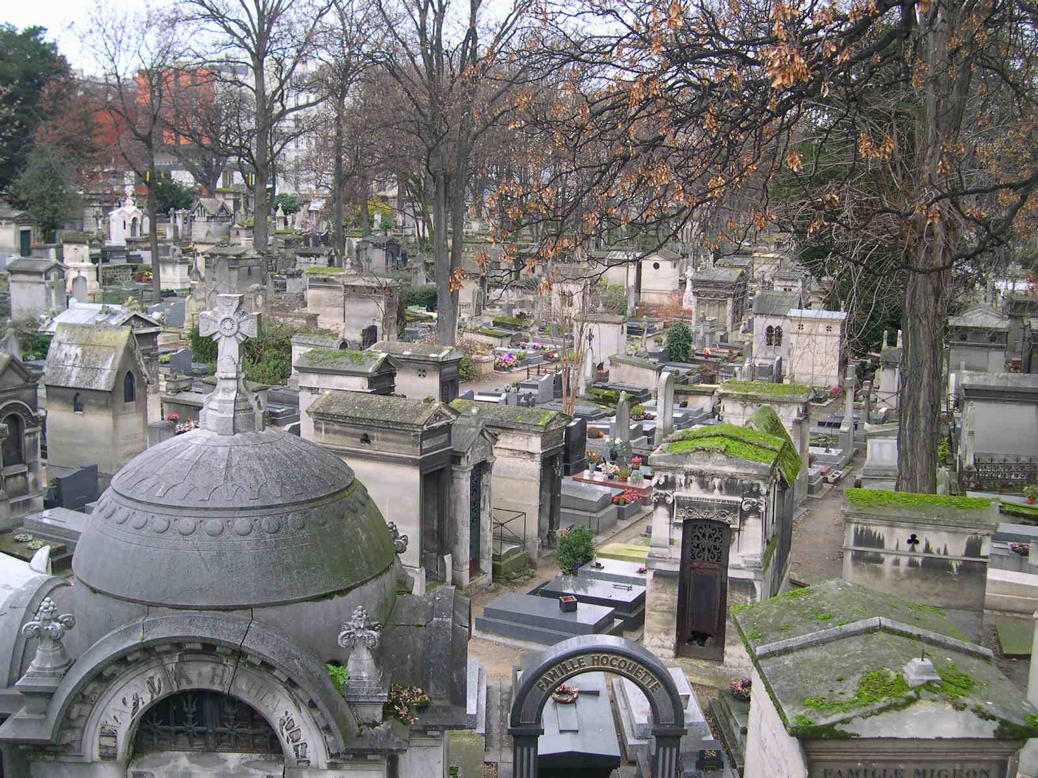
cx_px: 519
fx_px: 1139
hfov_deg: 49.0
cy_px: 389
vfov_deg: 37.7
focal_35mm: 38
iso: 100
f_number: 2.8
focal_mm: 8
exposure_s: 1/71
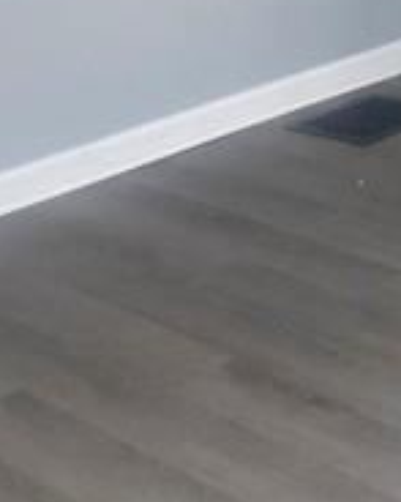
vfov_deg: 17.2
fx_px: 1574
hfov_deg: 13.8
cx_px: 556
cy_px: -126
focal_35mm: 106
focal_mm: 4.25
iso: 125
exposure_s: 1/121
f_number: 1.8
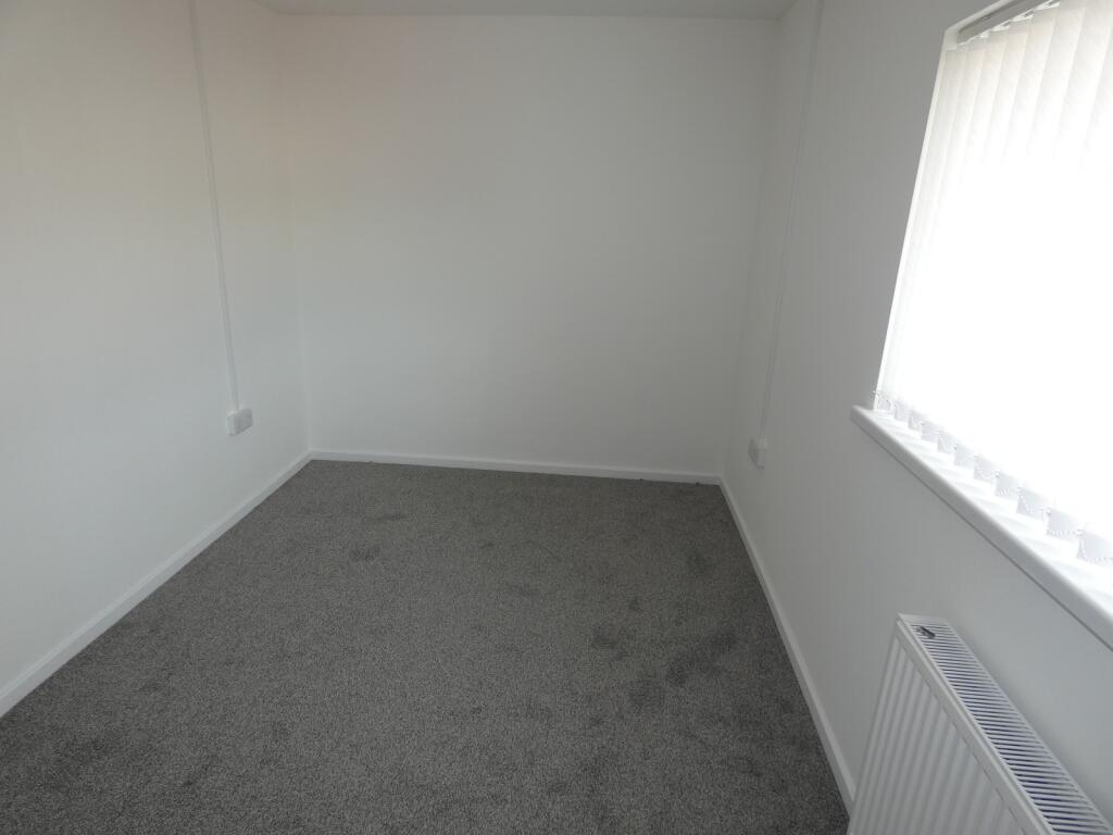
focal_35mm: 20
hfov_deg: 81.7
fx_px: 643
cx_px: 556
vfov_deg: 66.0
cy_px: 418
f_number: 2.8
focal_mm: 3.6
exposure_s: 1/60
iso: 80
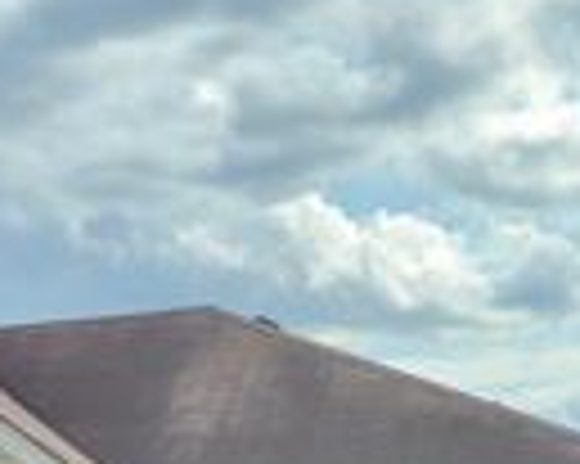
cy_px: 795
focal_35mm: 91
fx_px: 1561
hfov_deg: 19.6
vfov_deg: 15.0
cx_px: -144
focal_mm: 2.22
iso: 25
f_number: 2.2
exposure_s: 1/646
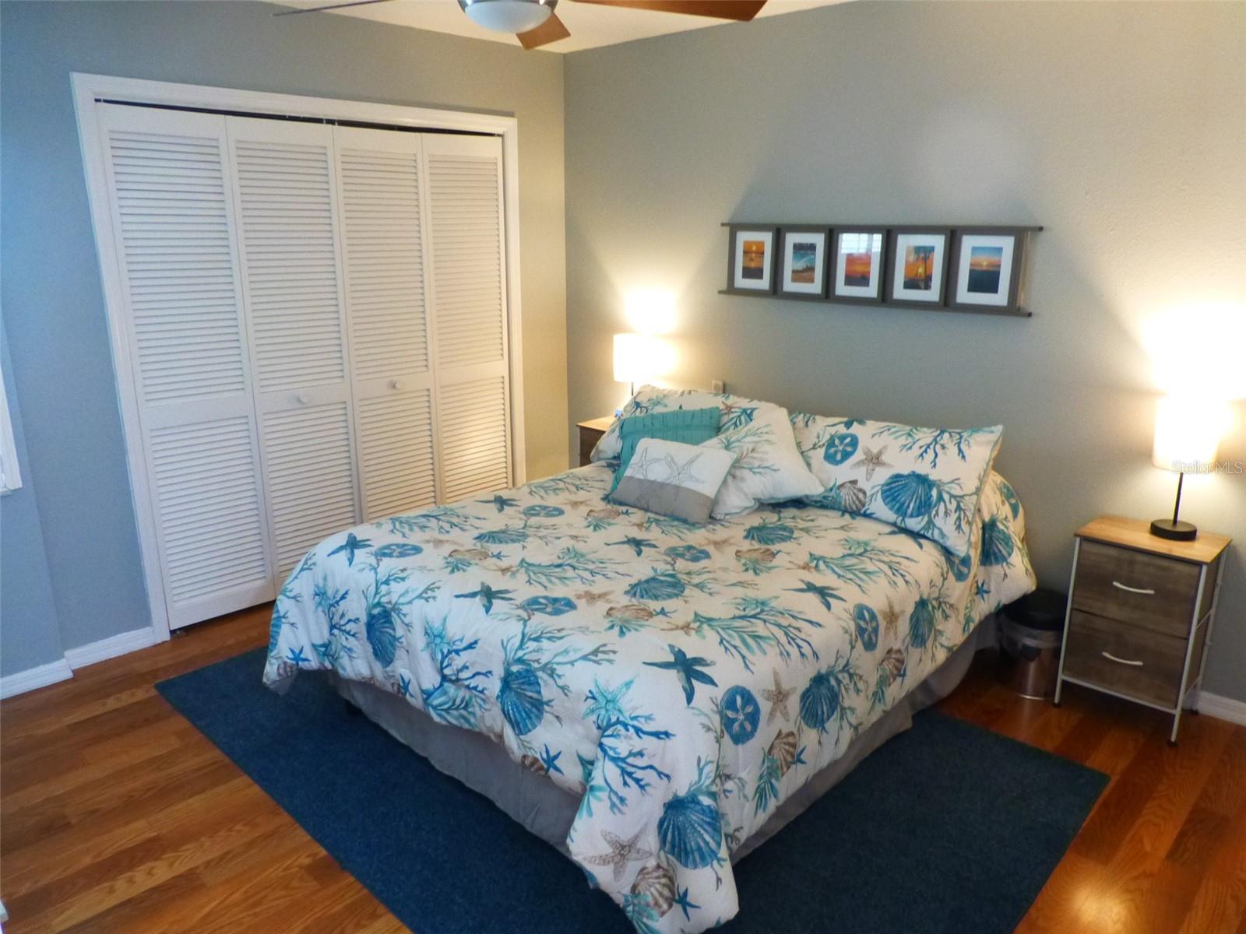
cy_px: 467
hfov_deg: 71.6
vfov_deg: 56.8
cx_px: 623
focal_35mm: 24
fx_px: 864
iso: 400
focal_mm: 4.3
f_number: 3.3
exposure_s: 1/6
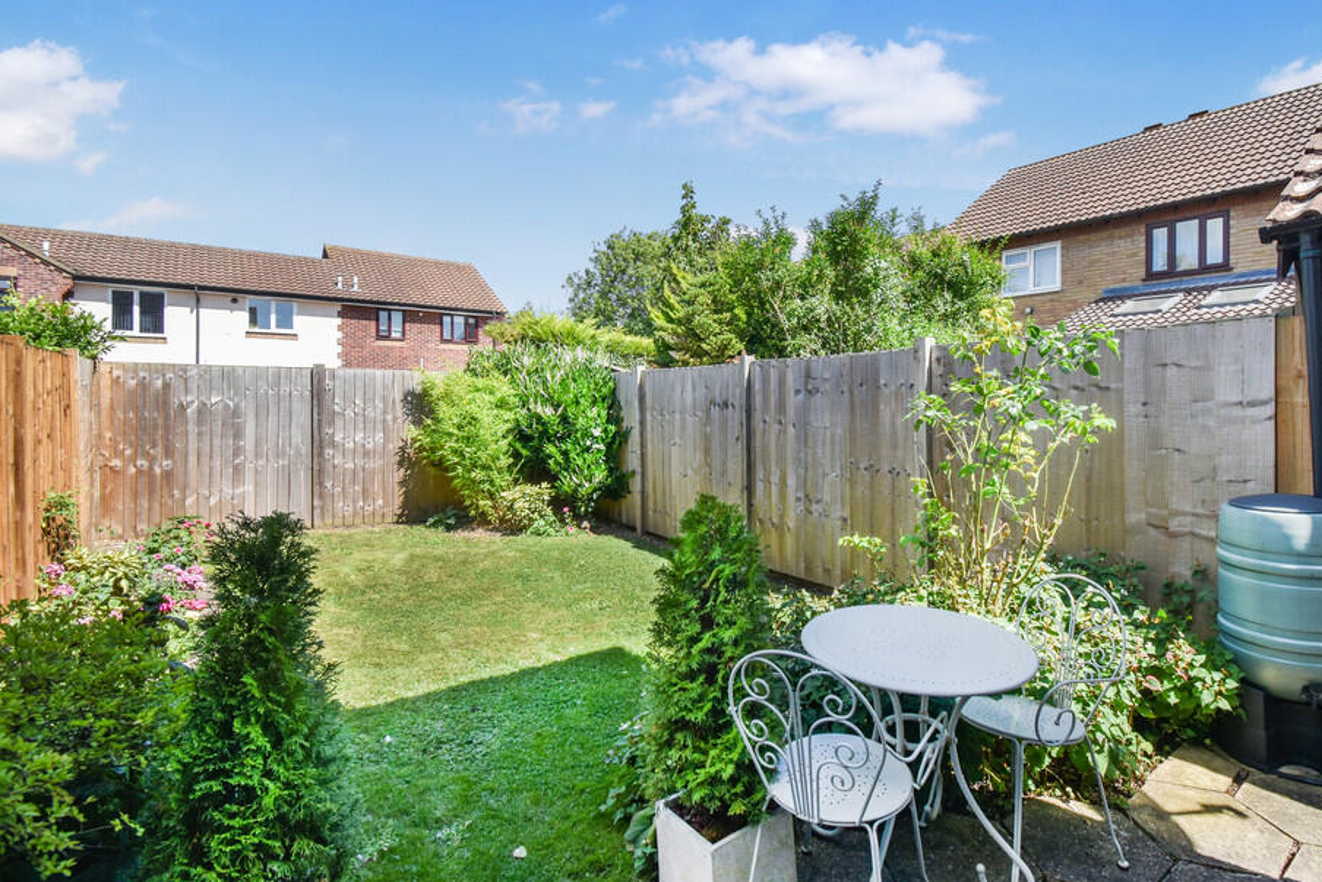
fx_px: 624
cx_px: 747
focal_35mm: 17
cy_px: 419
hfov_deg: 92.8
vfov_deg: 70.4
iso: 125
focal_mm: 10
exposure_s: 1/250
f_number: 8
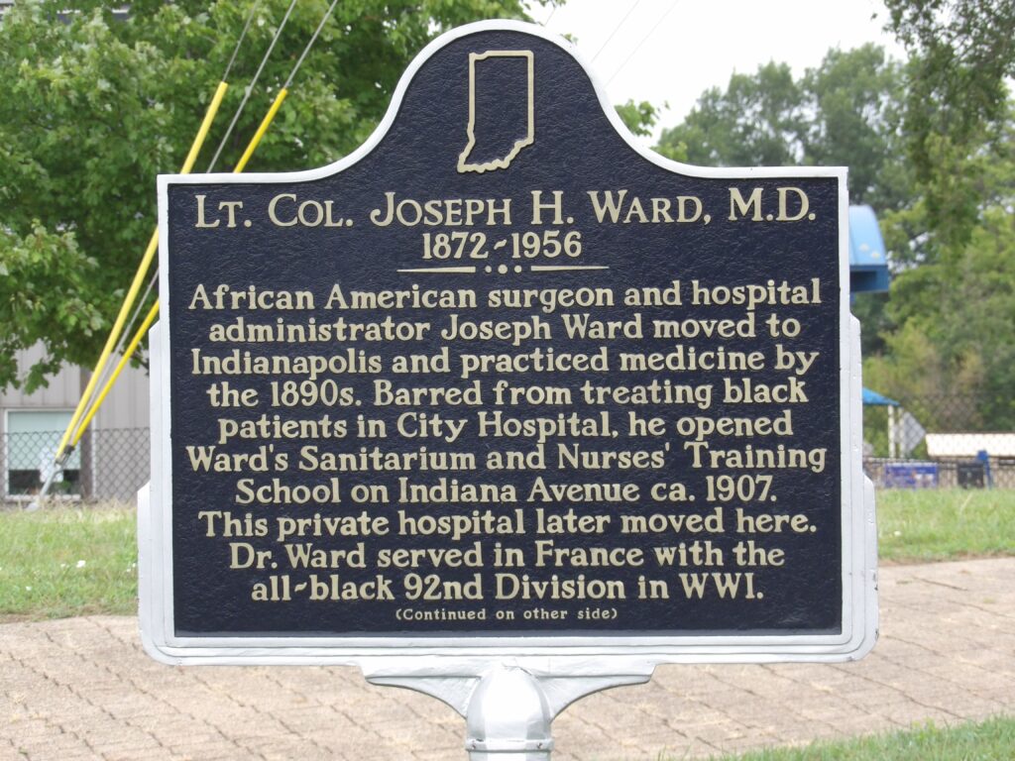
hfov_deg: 10.0
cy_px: 380
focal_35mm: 198
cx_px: 508
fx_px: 5806
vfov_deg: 7.5
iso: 200
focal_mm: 35.6
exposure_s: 1/94
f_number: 4.5
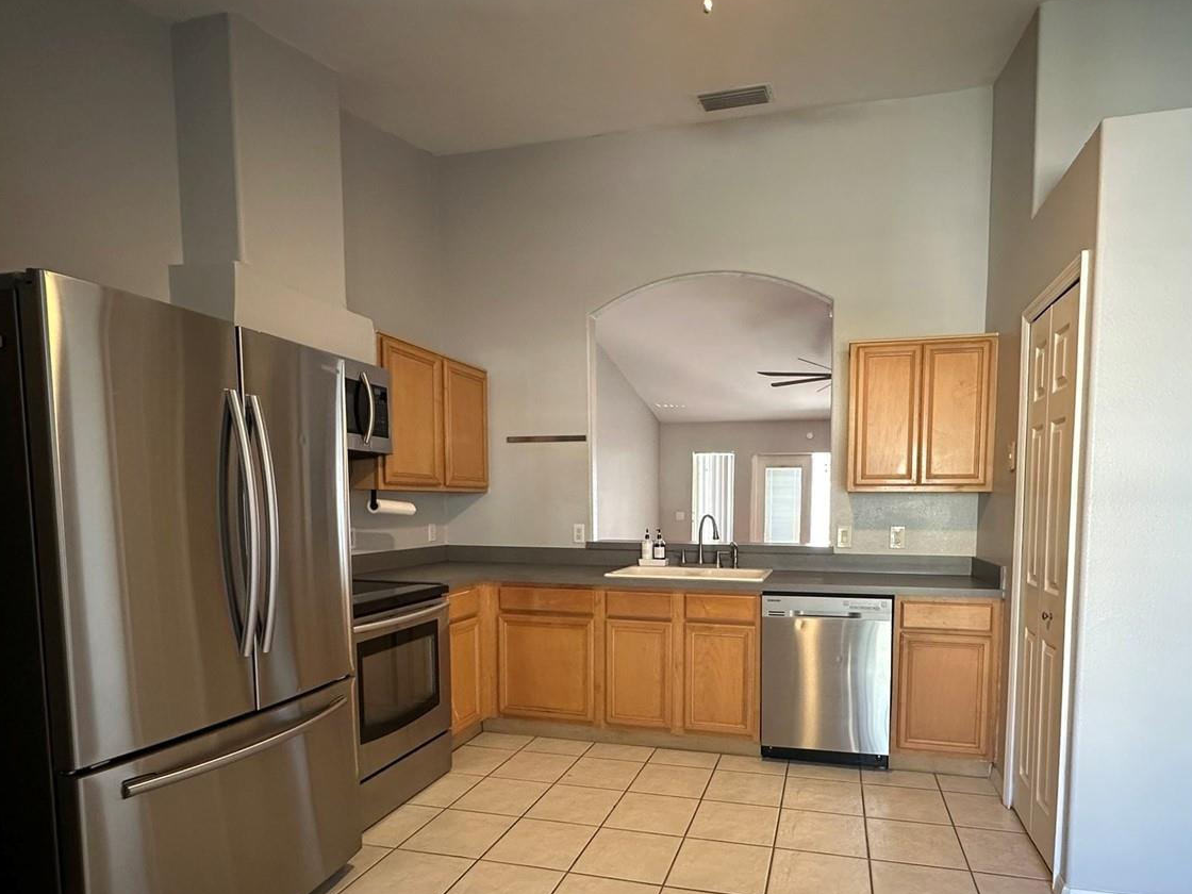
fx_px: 689
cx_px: 670
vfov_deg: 65.0
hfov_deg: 81.4
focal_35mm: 20
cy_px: 558
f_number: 2.2
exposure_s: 1/60
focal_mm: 2.22
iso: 250
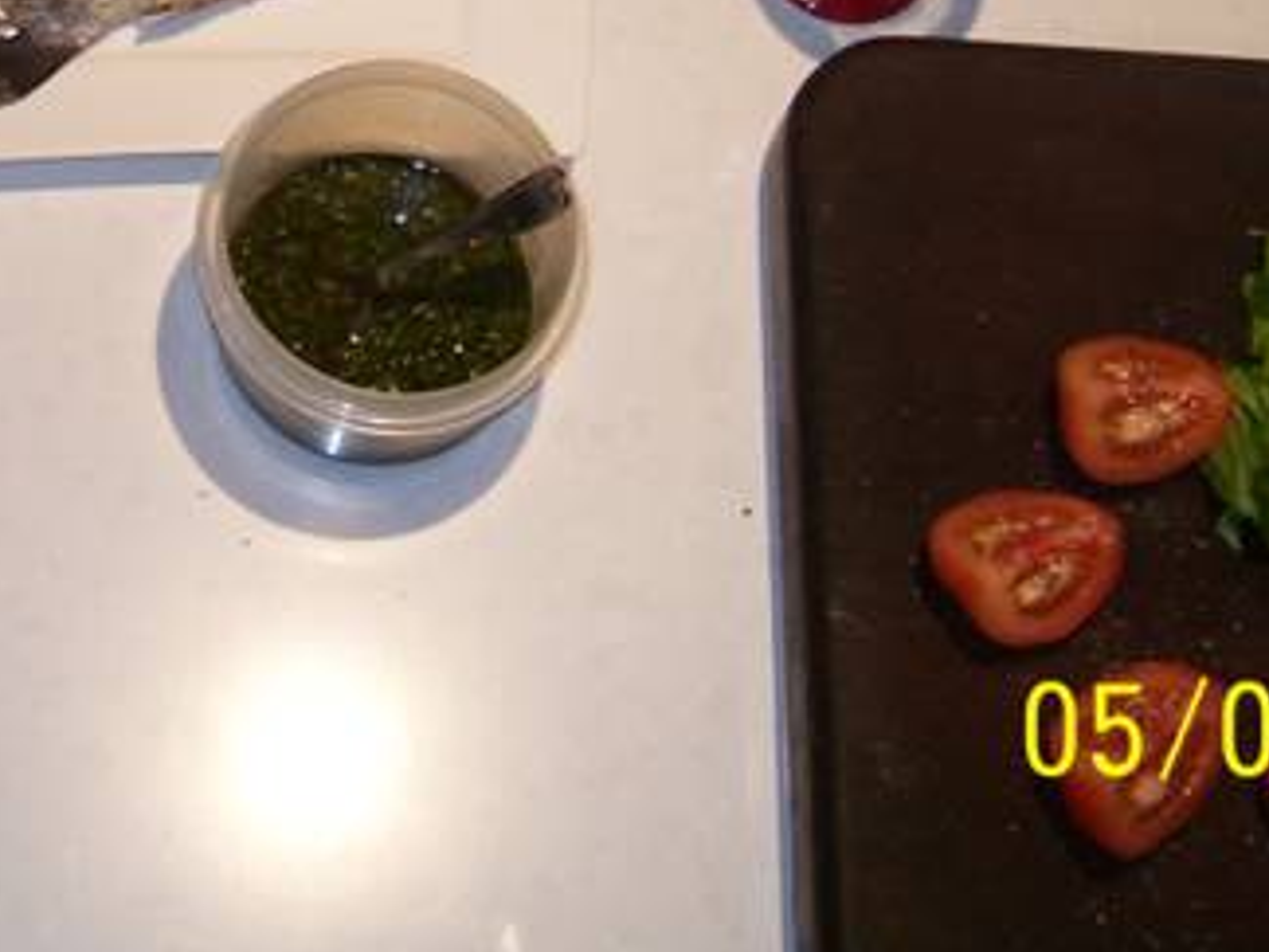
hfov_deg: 22.9
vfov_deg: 16.9
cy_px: -157
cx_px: 219
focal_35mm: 84
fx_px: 3079
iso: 80
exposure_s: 1/60
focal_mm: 5.6
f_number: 2.7
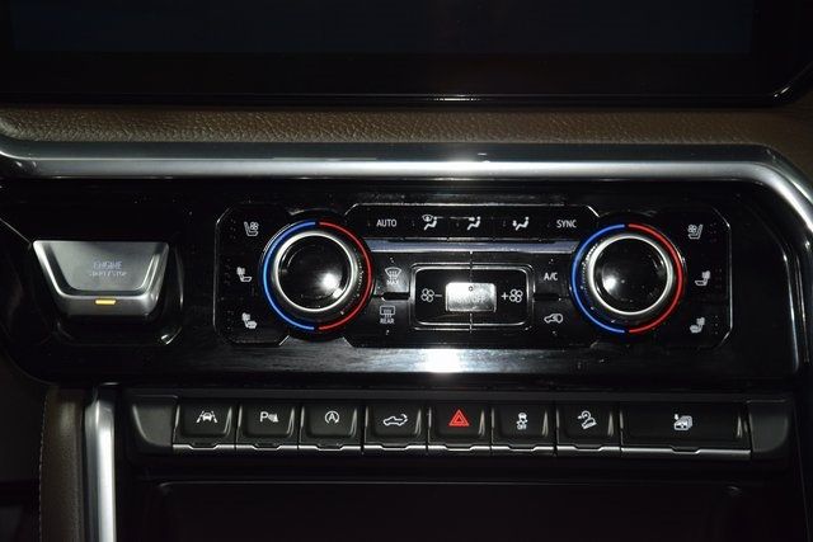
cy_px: 271
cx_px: 406
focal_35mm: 75
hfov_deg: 27.0
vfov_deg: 18.2
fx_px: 1694
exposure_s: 1/25
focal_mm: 50
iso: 1250
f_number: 4.5
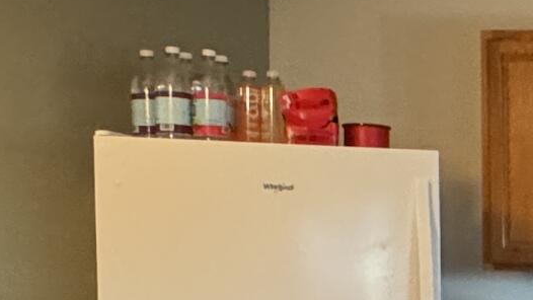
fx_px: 1230
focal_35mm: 87
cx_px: 918
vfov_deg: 13.7
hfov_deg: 19.4
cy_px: 314
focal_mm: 2.22
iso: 800
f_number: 2.2
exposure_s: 1/60
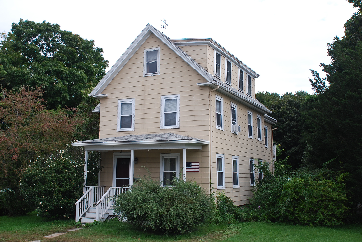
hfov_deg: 48.4
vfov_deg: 33.5
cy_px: 123
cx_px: 183
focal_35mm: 40
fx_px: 403
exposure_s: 1/200
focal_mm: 26
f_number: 7.1
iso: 100
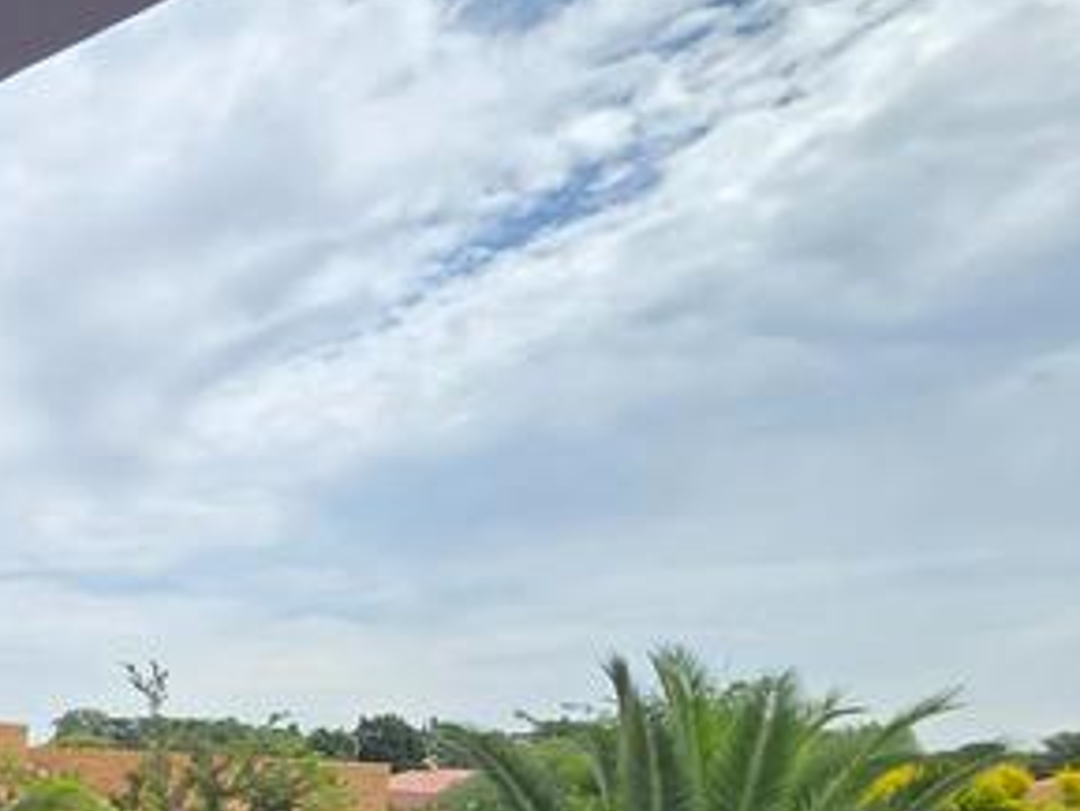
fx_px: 1124
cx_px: -280
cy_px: 800
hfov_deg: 36.4
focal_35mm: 36
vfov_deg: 36.0
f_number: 2.2
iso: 50
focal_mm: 2.2
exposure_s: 1/2000
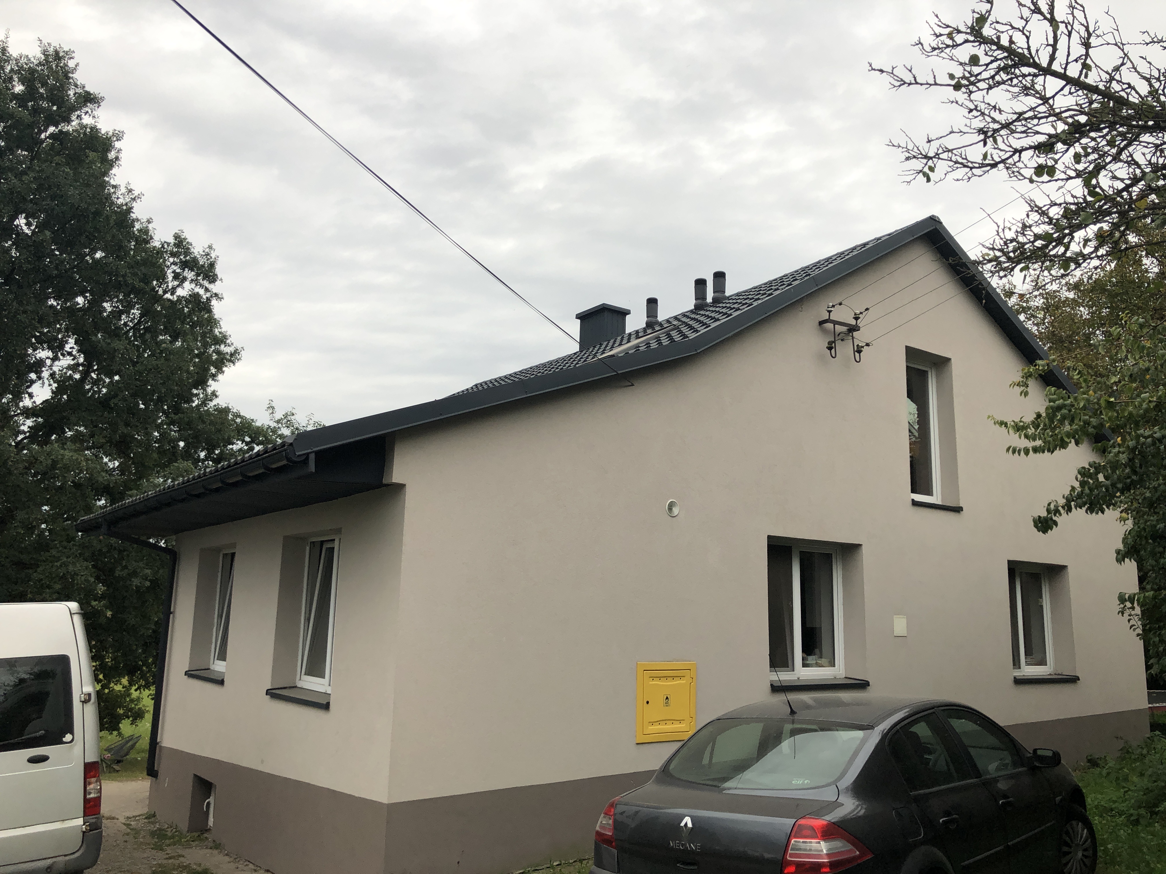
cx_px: 583
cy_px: 437
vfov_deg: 49.7
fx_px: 943
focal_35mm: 28
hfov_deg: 63.4
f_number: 1.8
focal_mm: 3.99
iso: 40
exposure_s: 1/120
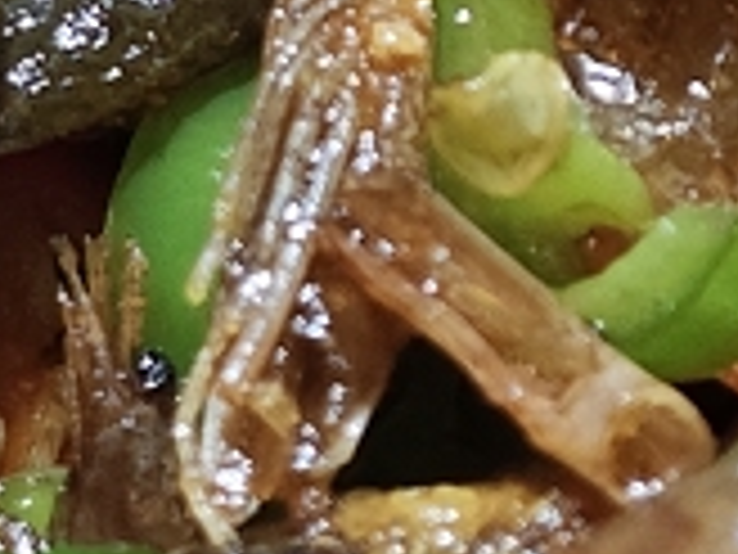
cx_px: -364
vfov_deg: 3.1
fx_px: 9956
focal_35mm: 467
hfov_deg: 4.2
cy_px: -982
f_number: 1.25
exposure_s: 1/100
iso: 320
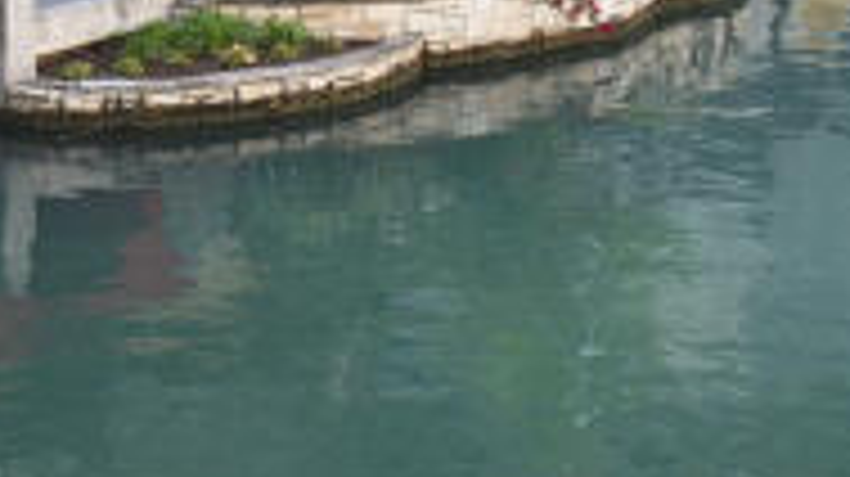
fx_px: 2568
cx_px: 153
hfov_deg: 18.6
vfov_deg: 10.5
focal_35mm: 114
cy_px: -20
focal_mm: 25
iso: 200
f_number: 4.5
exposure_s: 1/125
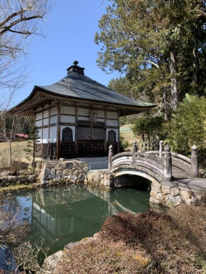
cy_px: 137
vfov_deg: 67.3
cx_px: 103
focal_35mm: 26
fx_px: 206
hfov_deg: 53.1
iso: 25
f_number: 1.8
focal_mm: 4.25
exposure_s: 1/783
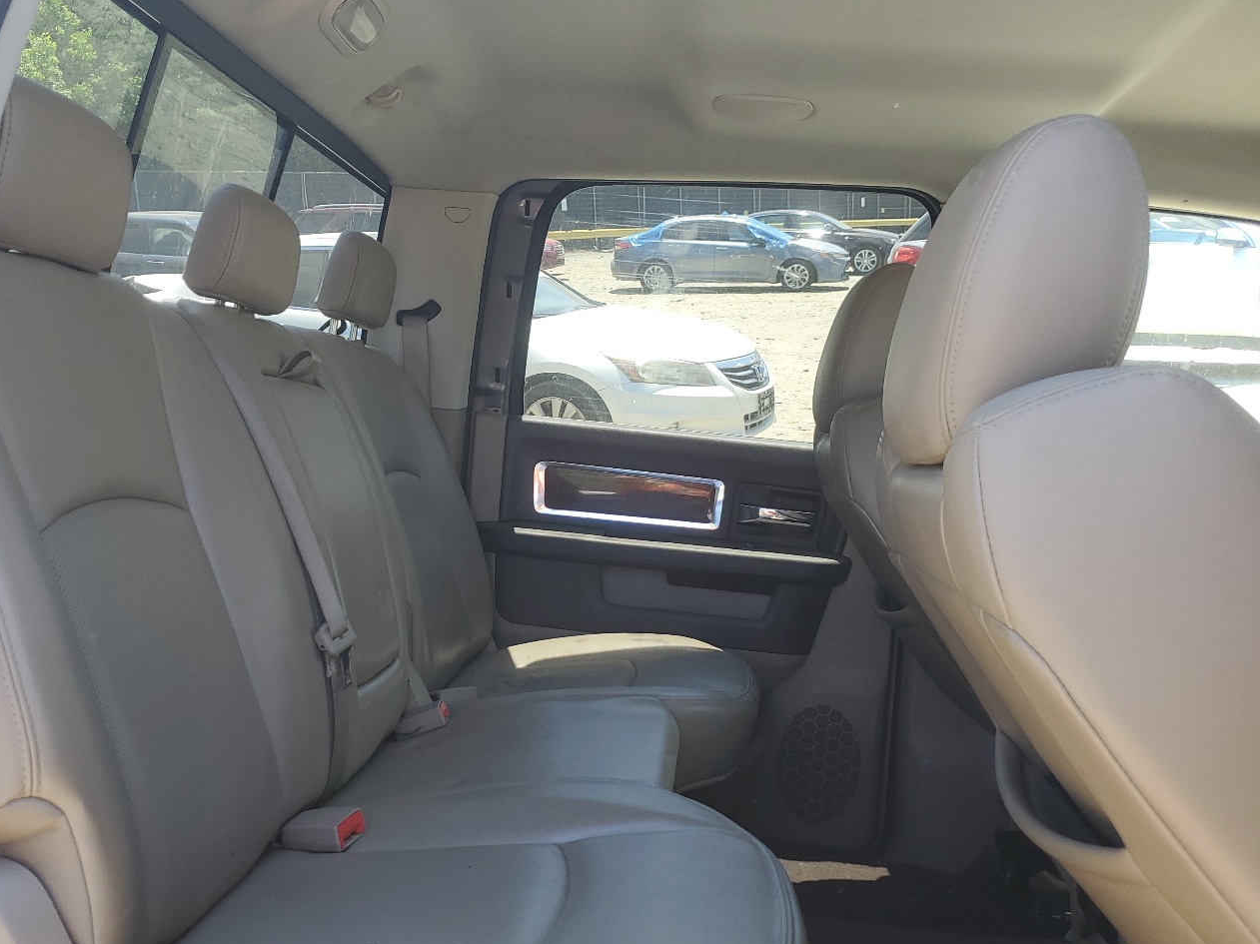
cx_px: 509
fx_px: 1201
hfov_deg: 55.0
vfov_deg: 42.9
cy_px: 509
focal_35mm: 33
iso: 50
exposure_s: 1/250
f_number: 1.5
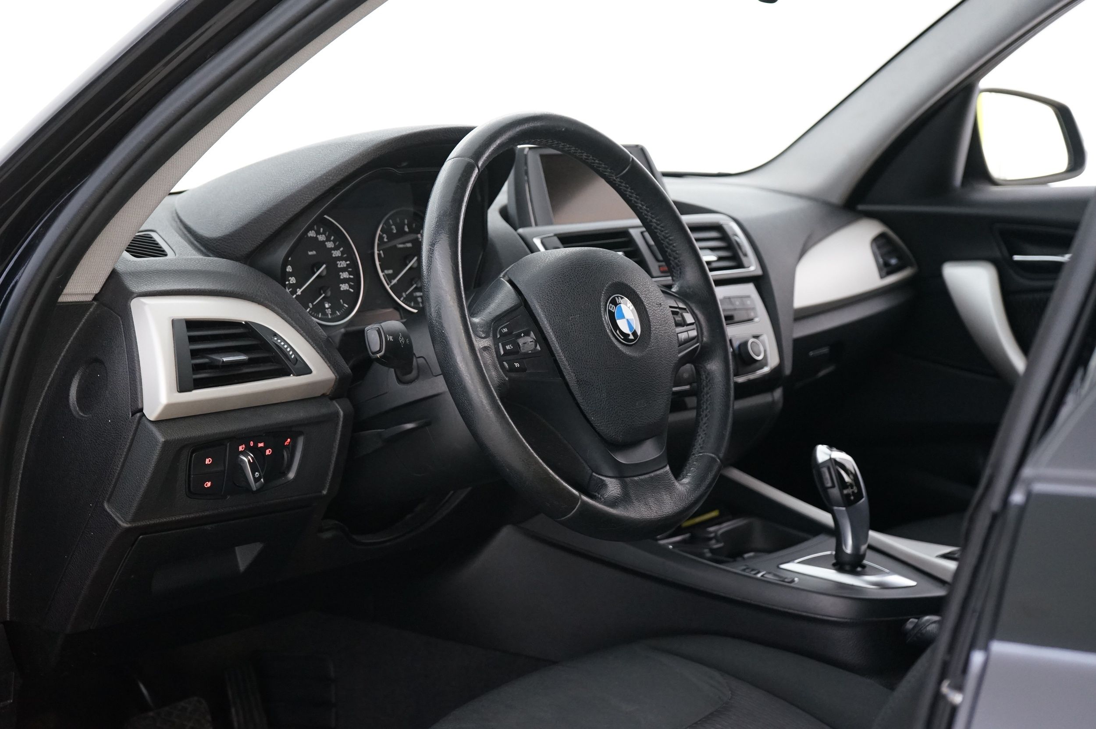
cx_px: 548
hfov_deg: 36.9
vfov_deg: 25.0
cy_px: 364
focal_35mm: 54
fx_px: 1642
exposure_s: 1/10
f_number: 5.6
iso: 2500
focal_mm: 54
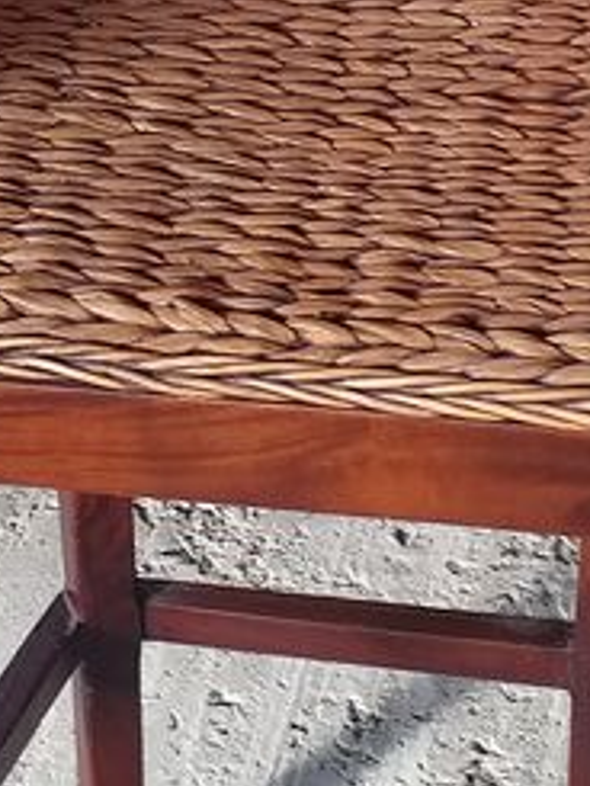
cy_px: 247
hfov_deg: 13.9
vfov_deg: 18.5
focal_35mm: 106
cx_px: 180
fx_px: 2407
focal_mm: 3.6
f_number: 1.9
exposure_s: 1/102
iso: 40
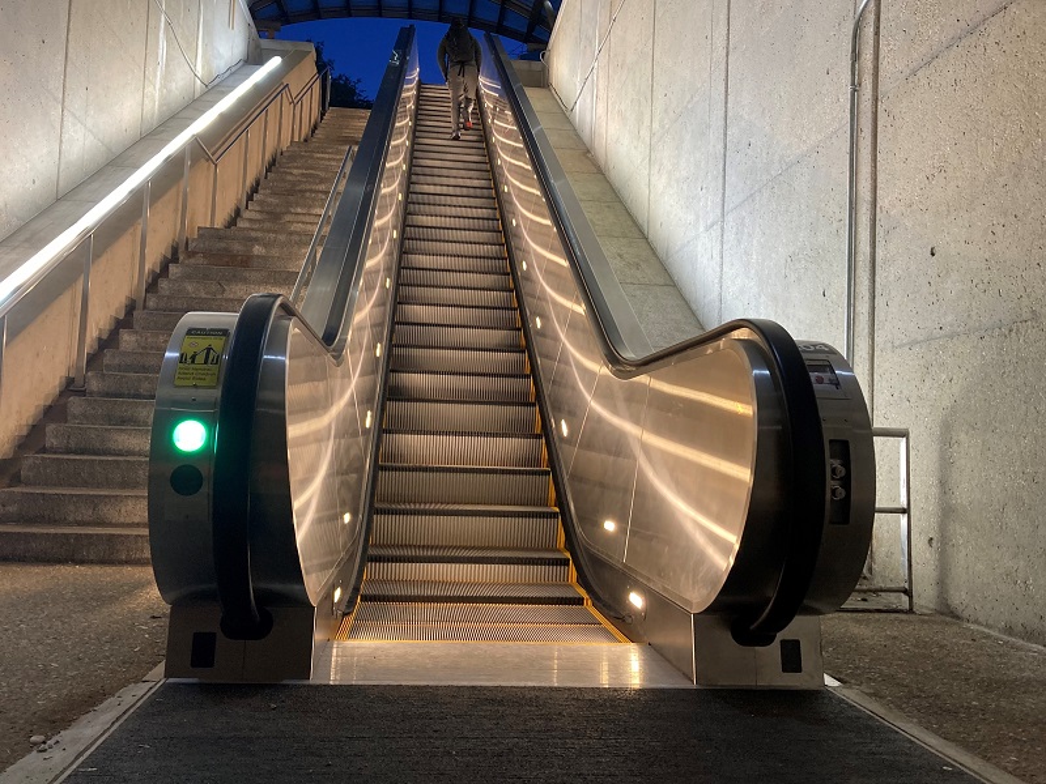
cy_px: 392
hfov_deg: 63.4
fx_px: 846
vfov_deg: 49.7
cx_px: 523
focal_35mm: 28
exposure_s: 1/60
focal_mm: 3.99
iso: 125
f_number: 1.8
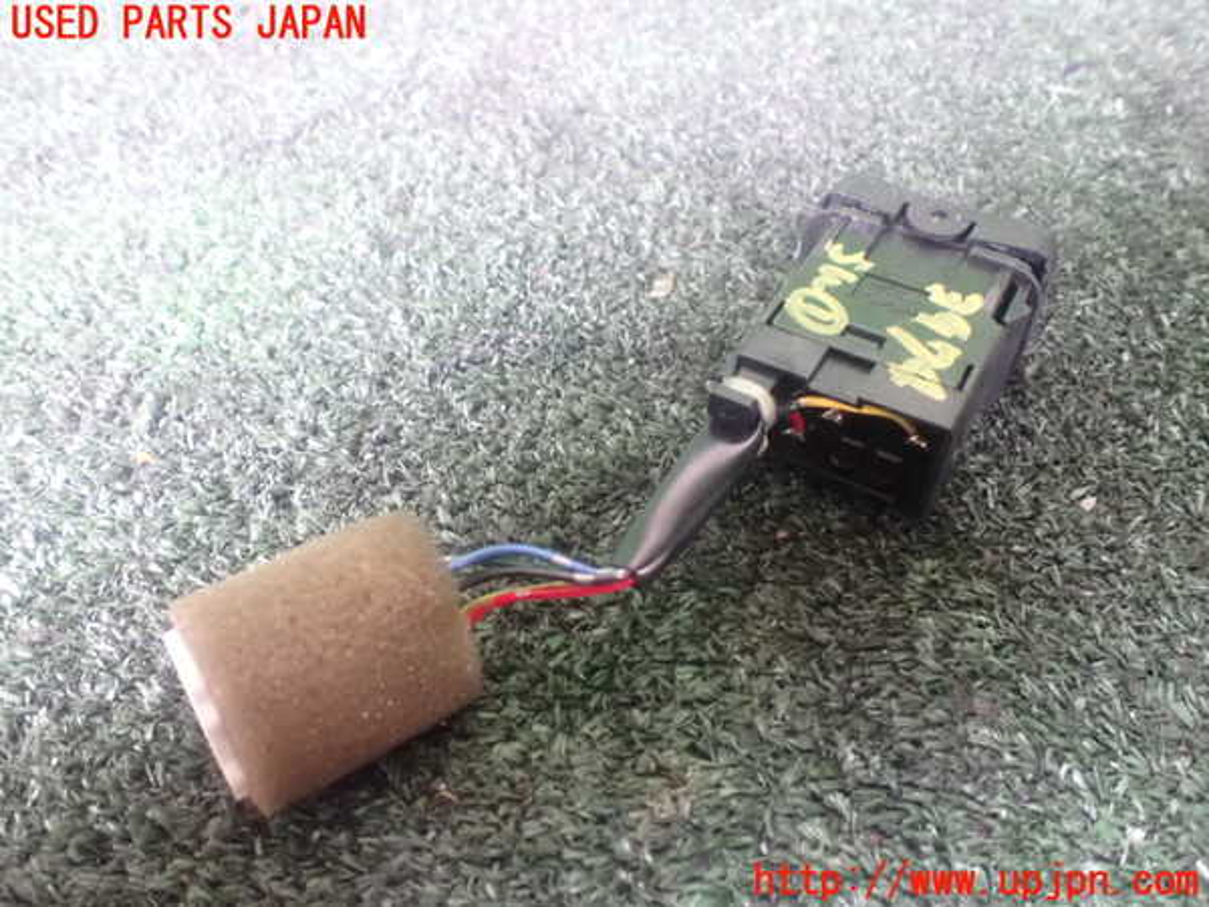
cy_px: 454
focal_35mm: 30
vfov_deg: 46.8
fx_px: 1048
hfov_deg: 60.0
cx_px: 604
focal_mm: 5.4
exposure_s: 1/13
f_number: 2.3
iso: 1600
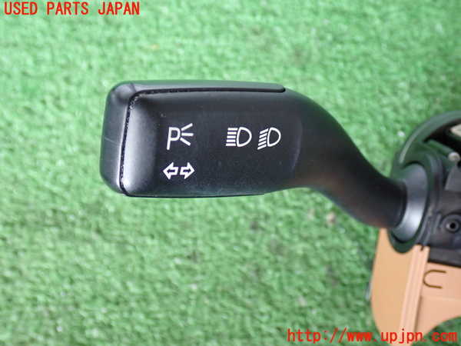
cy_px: 173
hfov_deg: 45.8
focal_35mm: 41
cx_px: 230
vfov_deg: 35.1
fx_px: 546
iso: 400
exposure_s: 1/40
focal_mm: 7.31
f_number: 2.8
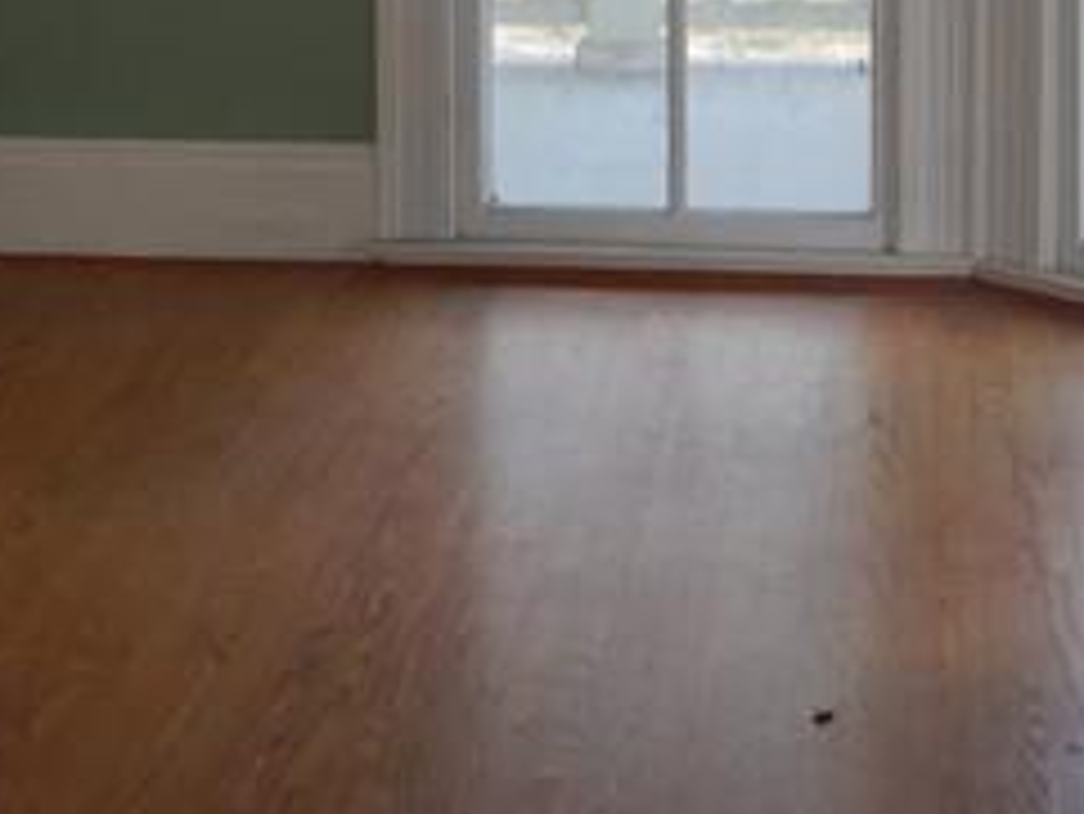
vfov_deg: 13.5
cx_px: 652
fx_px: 3196
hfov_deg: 19.2
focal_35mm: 102
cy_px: -481
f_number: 2.8
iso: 125
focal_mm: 4.3
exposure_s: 1/50
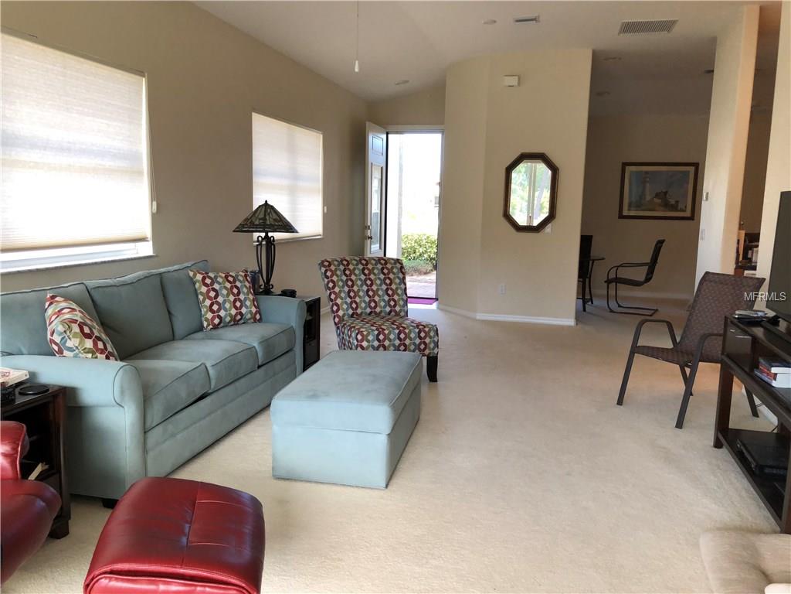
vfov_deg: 49.7
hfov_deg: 63.4
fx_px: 640
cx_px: 396
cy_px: 297
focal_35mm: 28
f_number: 1.8
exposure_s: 1/120
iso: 100
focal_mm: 3.99
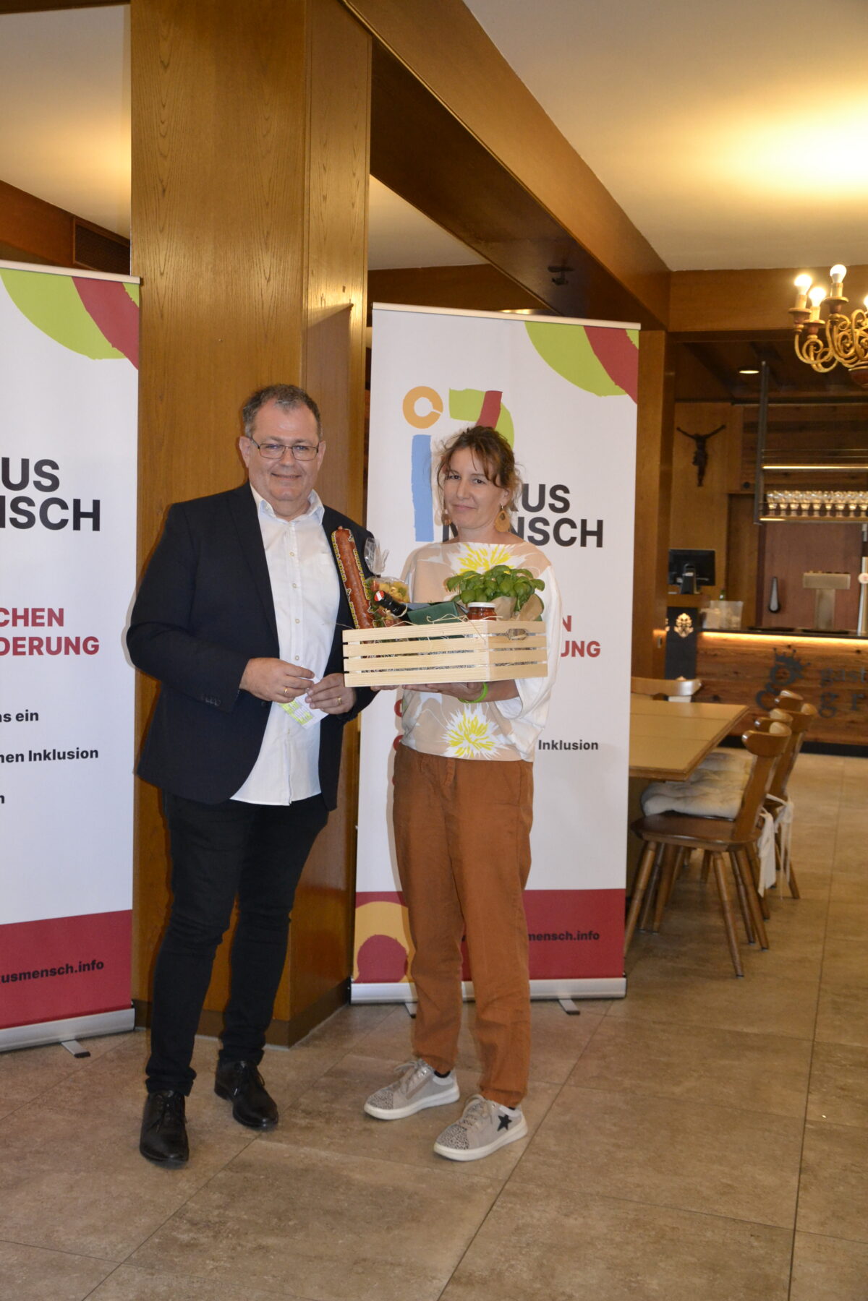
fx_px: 1356
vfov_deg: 51.3
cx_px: 434
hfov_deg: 35.5
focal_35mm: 38
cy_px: 650
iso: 2000
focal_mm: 25
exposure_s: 1/60
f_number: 4
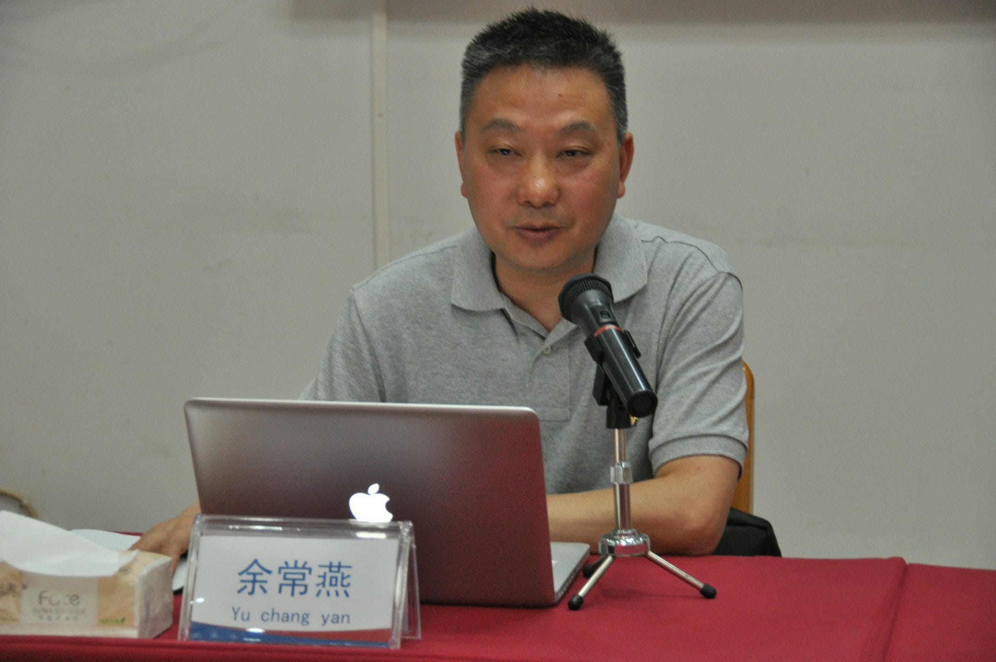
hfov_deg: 19.5
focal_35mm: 105
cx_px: 498
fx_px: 2901
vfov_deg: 13.0
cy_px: 331
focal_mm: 70
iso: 1100
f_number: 5
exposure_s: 1/30
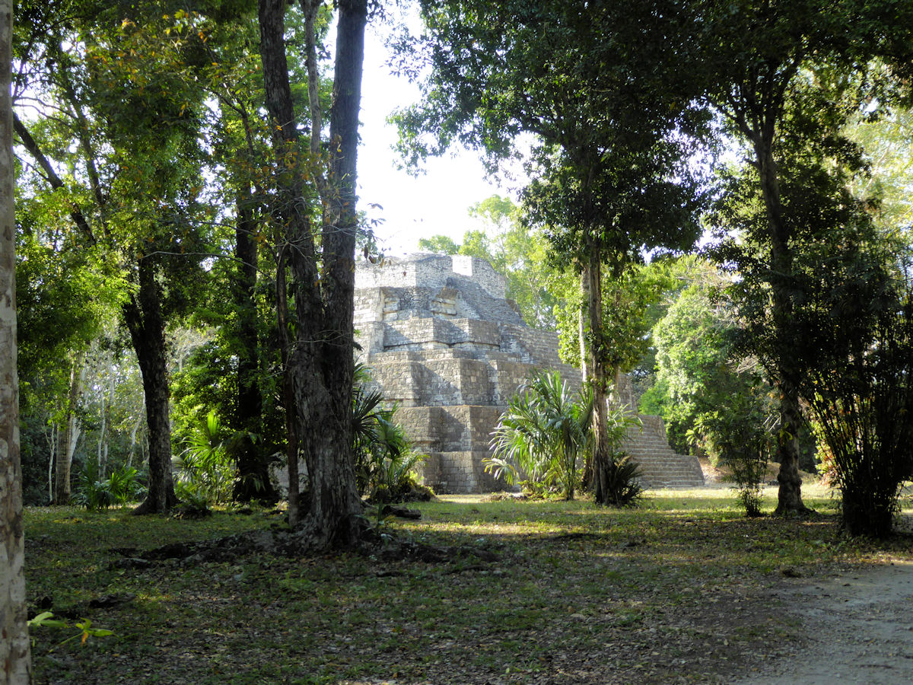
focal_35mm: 50
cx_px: 456
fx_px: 1319
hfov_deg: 38.2
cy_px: 342
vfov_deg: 29.1
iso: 100
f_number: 4.1
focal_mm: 9
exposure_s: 1/80
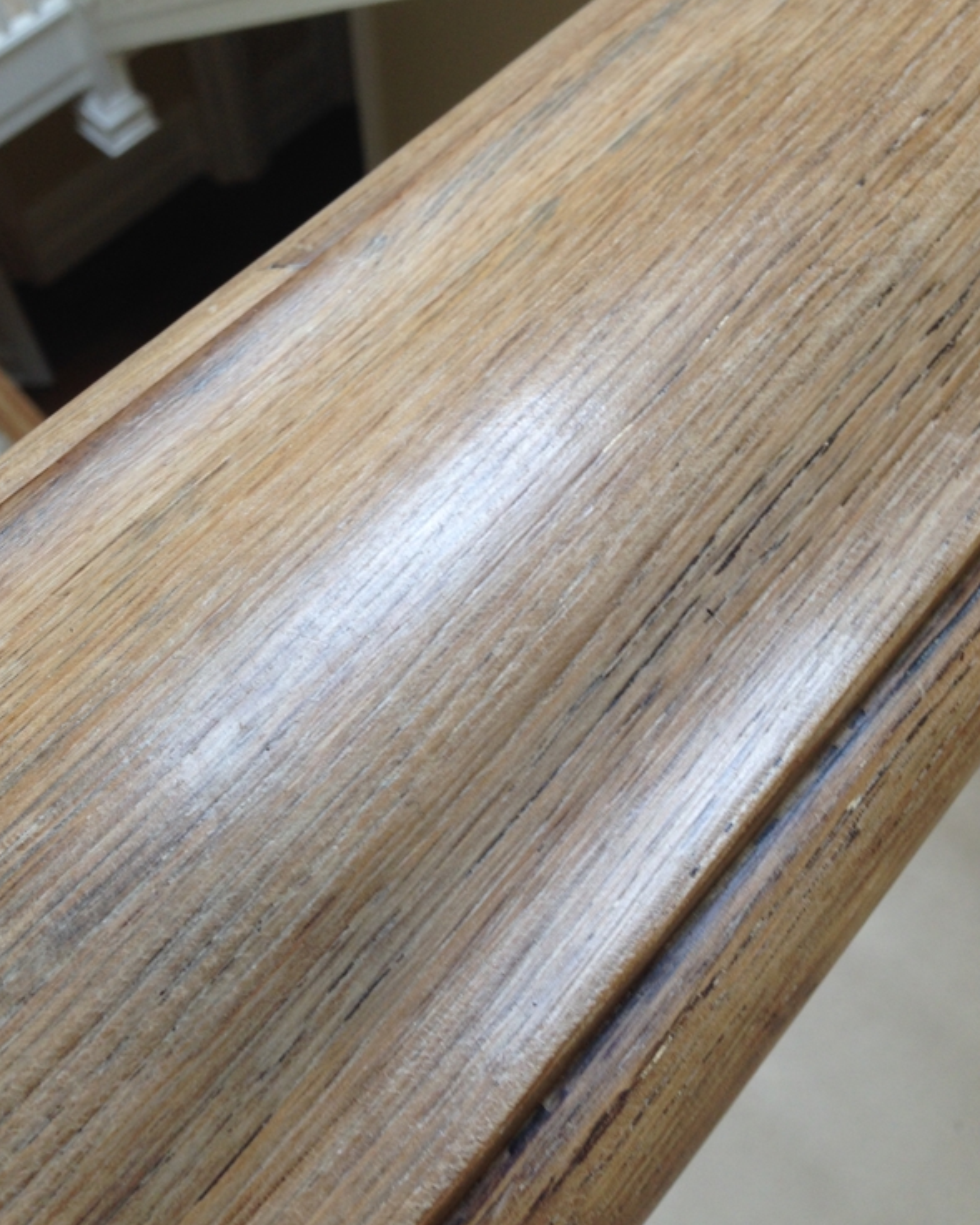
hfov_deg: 42.2
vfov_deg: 51.5
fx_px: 1269
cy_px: 579
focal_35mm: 35
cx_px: 483
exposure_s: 1/24
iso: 50
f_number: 2.4
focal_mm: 4.12
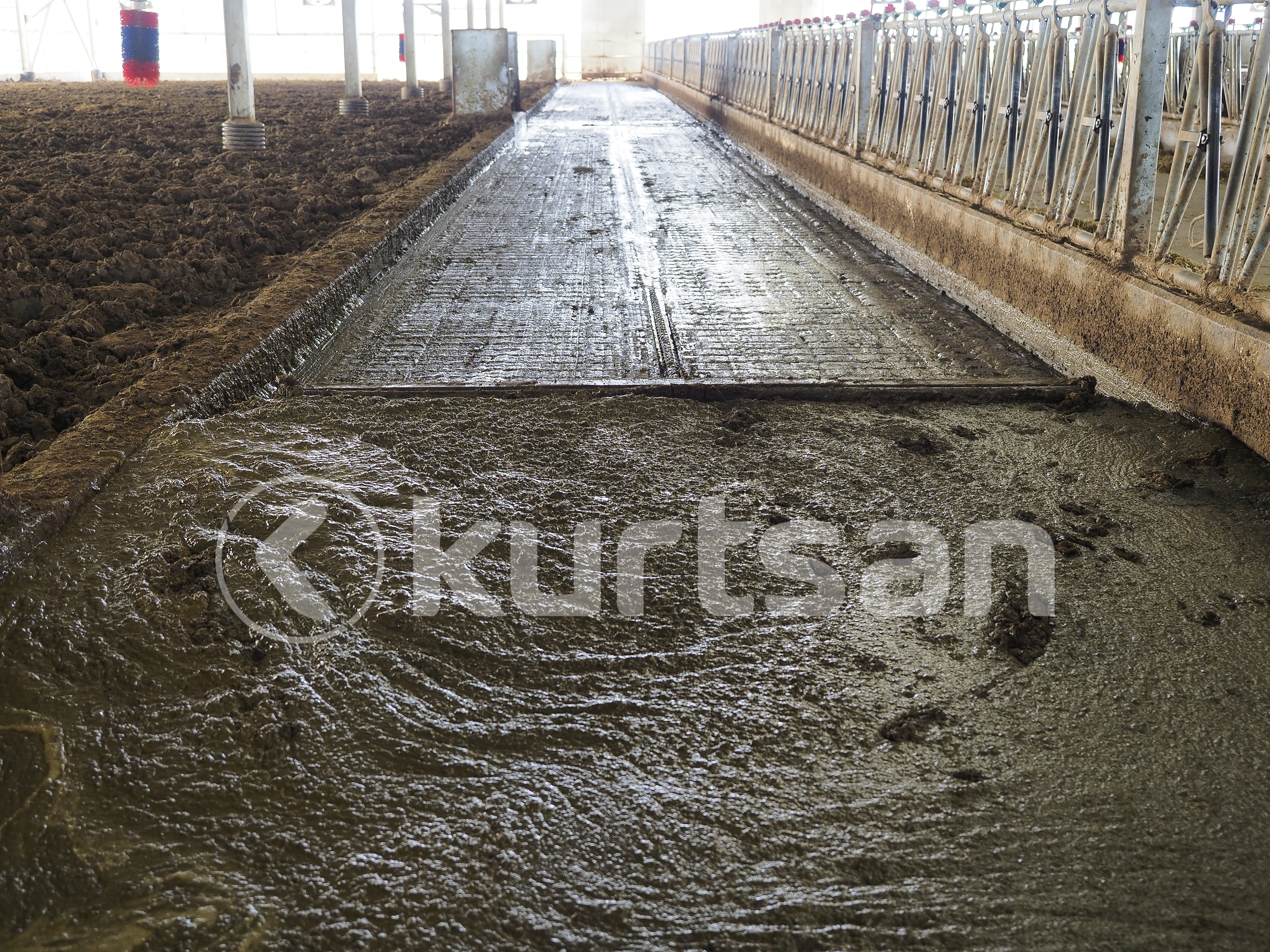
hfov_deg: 46.8
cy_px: 476
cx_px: 635
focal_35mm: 40
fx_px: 1468
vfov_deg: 36.0
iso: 200
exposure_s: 1/50
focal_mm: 20
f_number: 2.8
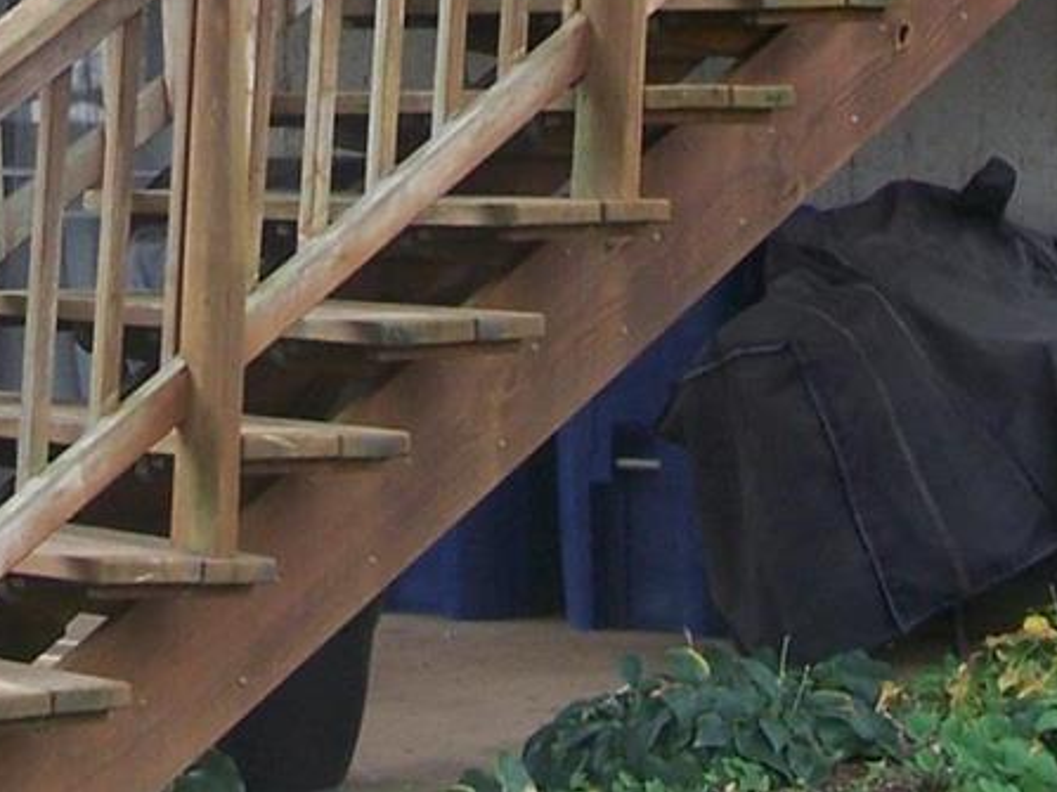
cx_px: 400
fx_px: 4701
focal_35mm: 154
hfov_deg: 12.8
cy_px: -473
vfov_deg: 9.3
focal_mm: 7.1
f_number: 2.9
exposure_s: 1/80
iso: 80
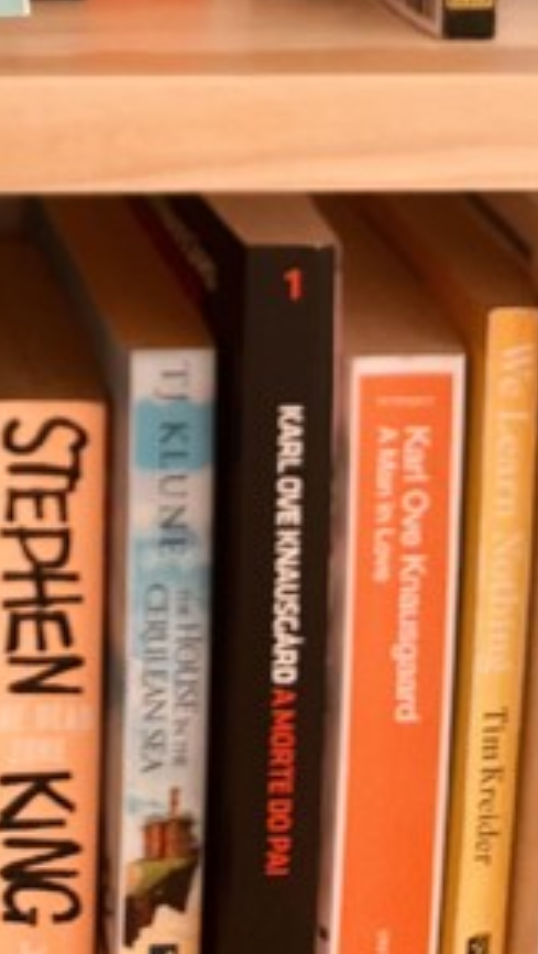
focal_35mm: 94
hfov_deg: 11.8
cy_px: -594
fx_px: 2379
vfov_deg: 19.0
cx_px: -459
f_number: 1.6
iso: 80
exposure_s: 1/121
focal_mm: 5.1
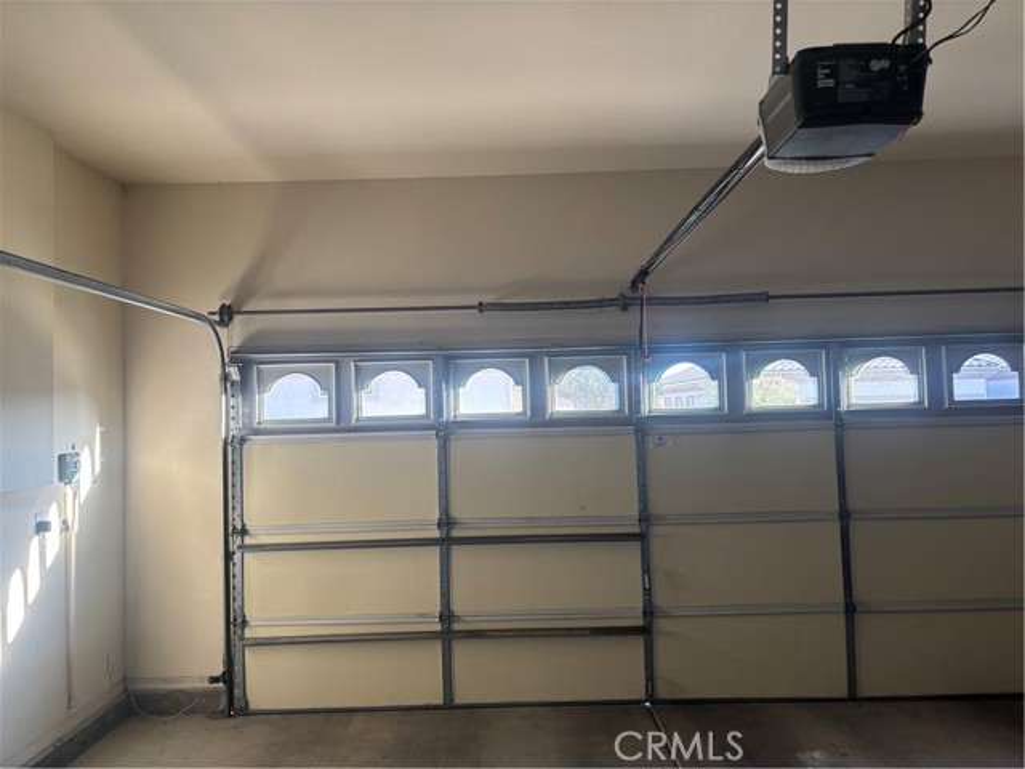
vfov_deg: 53.1
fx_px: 770
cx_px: 512
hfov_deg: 67.3
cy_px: 384
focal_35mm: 26
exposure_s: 1/96
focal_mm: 5.96
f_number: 1.6
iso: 125
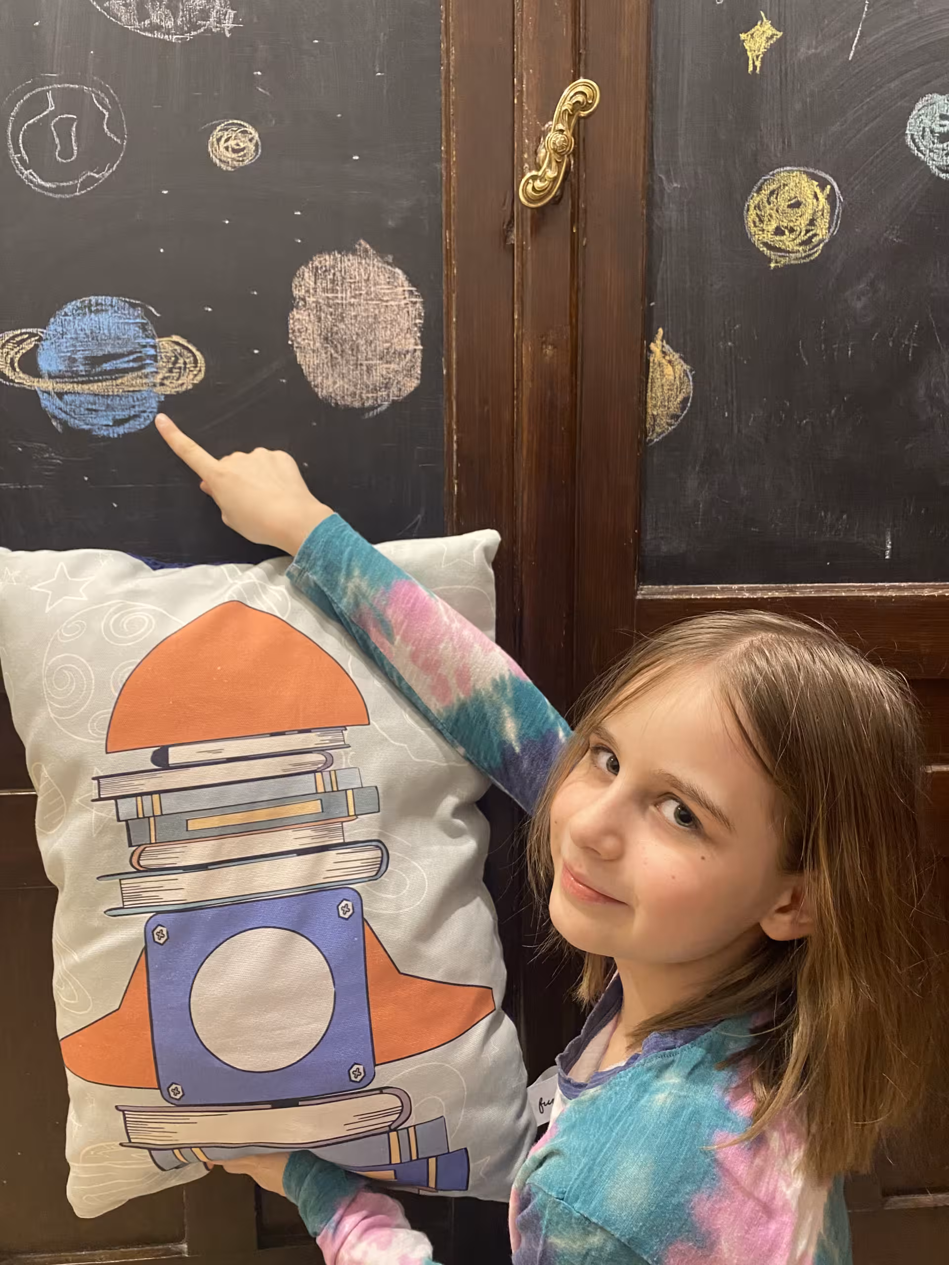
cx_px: 474
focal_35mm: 26
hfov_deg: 53.1
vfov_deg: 67.3
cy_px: 632
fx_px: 950
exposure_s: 1/50
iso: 400
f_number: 1.8
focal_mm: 4.25
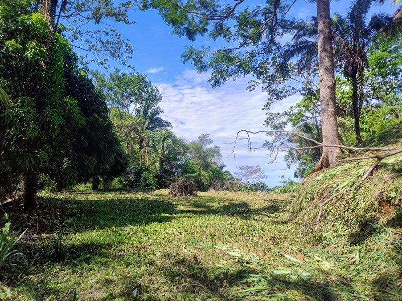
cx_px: 201
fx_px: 279
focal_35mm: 24
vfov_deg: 56.8
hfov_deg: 71.6
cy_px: 150
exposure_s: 1/1173
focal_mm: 5.56
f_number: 1.8
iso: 100
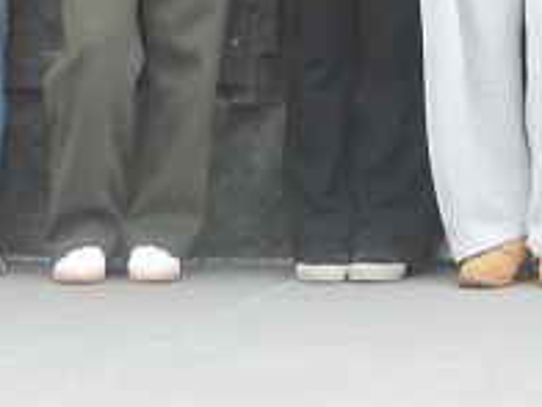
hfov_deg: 9.0
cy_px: -341
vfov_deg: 6.8
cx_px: 791
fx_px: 3351
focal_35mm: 214
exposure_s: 1/125
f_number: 3.1
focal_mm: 6.72
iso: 80
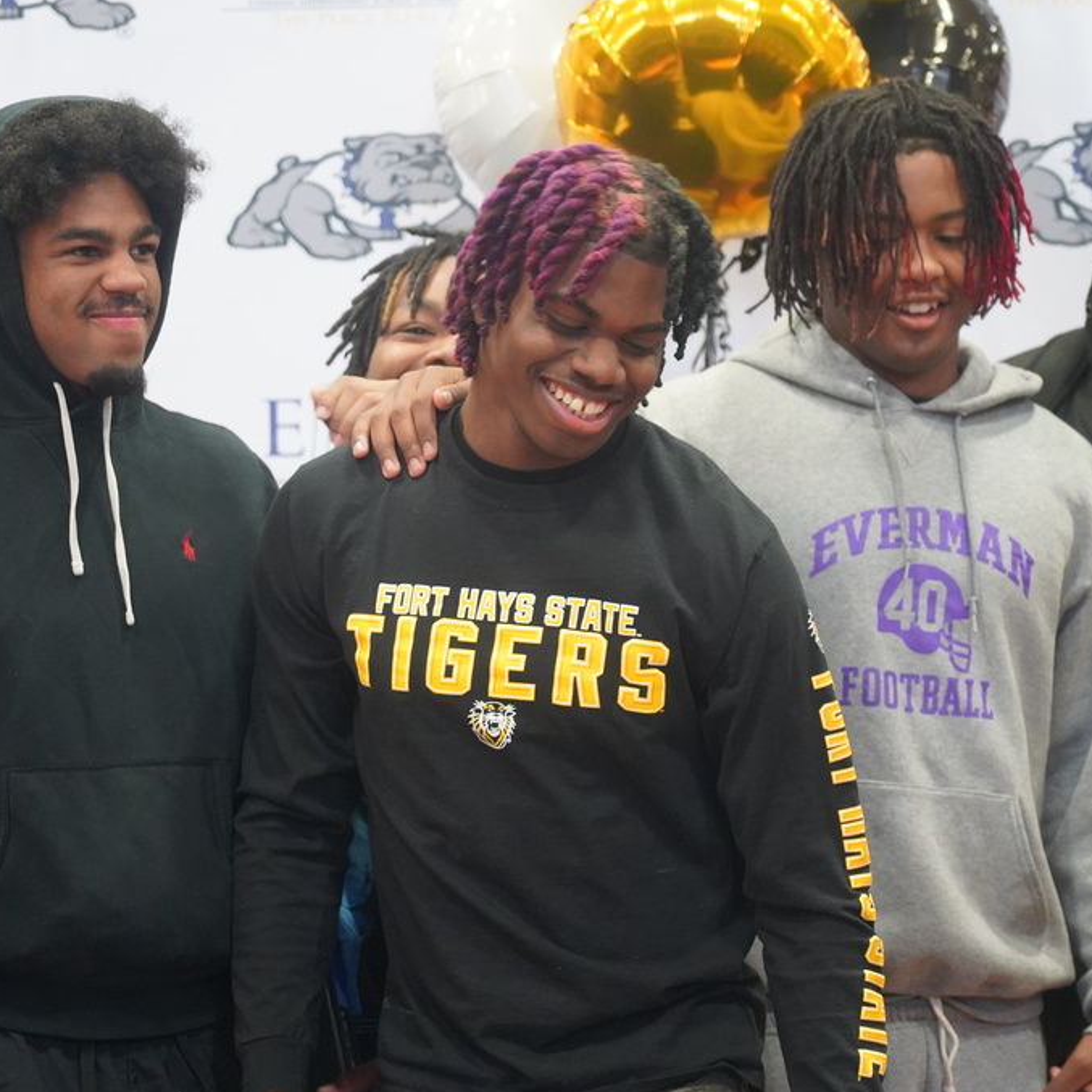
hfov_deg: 12.9
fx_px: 4818
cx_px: 587
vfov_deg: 12.9
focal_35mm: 135
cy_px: 546
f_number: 4
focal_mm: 105
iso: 6400
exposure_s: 1/160
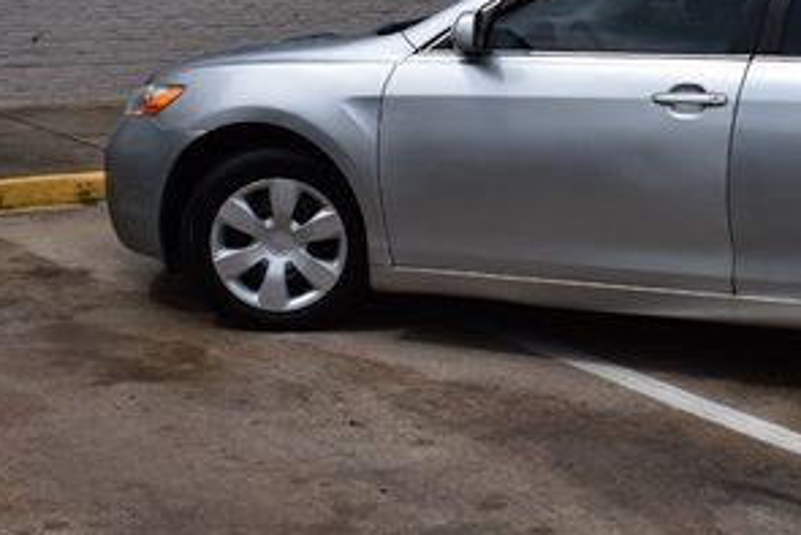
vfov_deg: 17.3
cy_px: 81
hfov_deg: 25.2
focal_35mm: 78
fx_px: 1736
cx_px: 725
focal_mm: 24
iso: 200
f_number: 11
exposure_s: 1/500
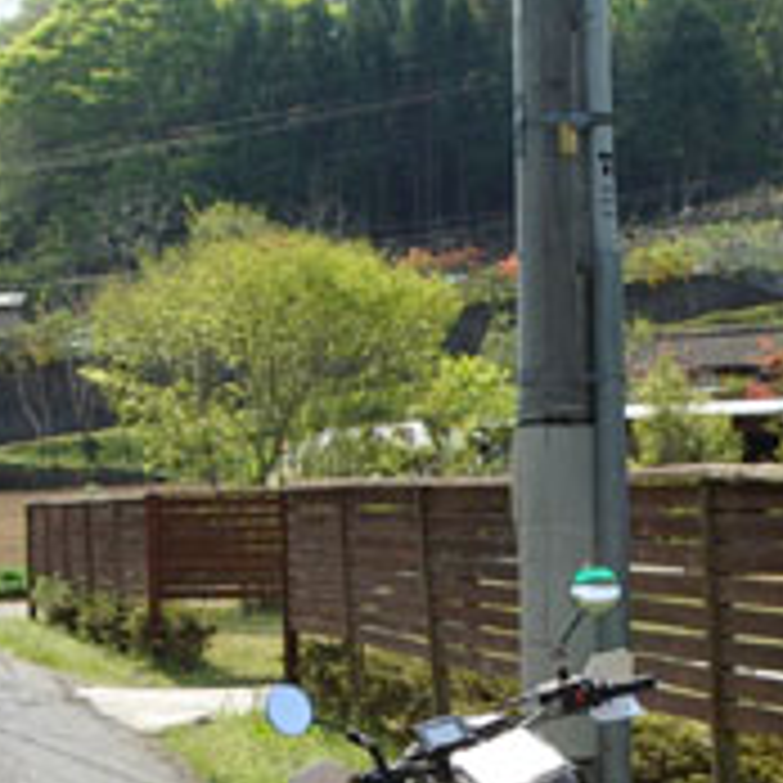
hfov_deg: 19.9
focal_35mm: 87
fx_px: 2226
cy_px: 720
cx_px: 544
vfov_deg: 19.5
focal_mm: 5.8
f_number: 4.8
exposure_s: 1/250
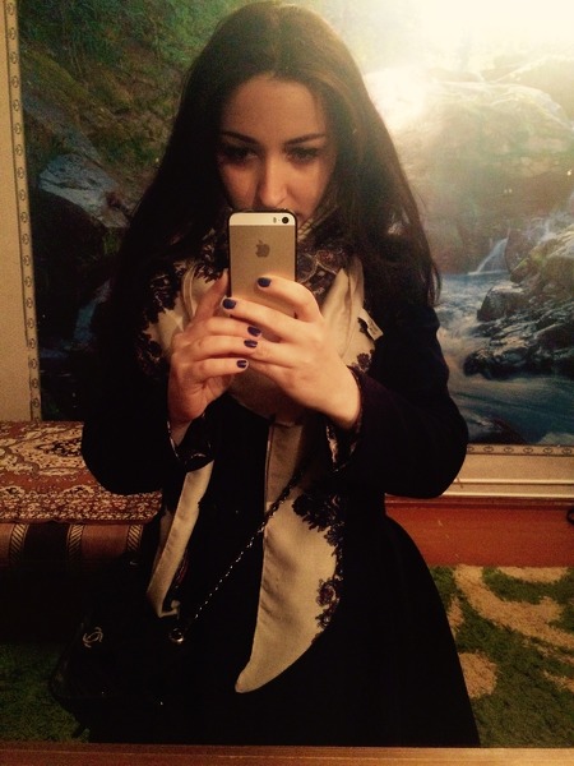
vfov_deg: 61.7
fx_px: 641
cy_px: 383
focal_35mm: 29
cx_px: 287
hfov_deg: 48.2
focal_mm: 4.15
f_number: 2.2
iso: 640
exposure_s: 1/17
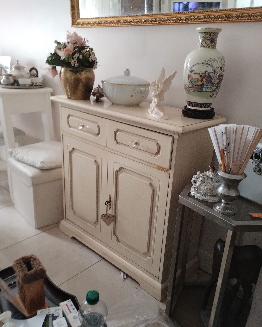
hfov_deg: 48.5
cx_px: 133
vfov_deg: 58.7
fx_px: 291
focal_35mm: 30
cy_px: 176
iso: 738
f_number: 1.8
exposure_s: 1/25
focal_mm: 4.27
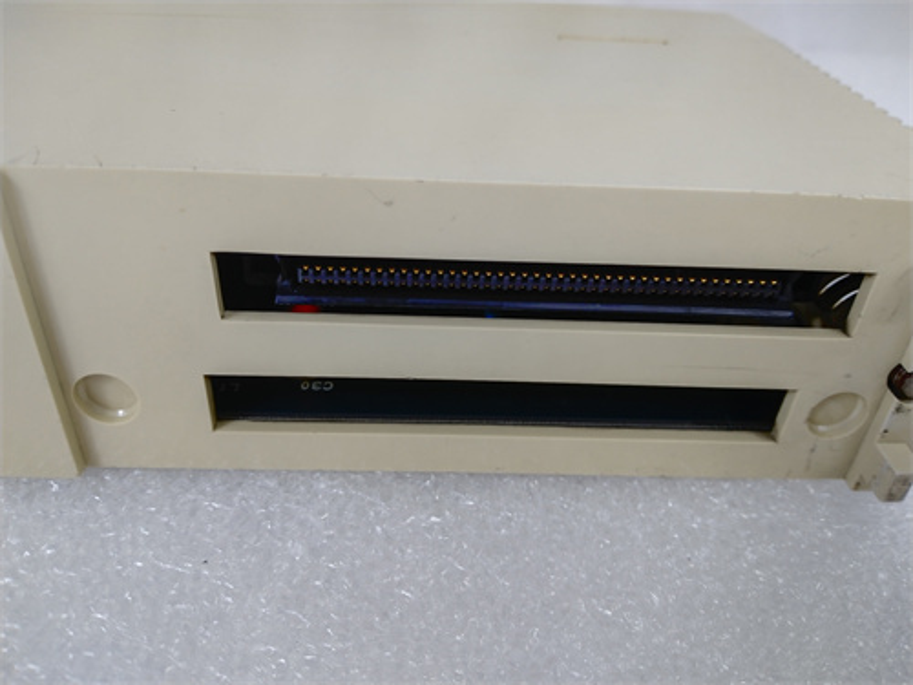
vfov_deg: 53.1
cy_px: 342
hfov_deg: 67.3
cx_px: 456
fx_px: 686
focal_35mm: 26
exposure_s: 1/50
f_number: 2
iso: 117
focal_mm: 3.44
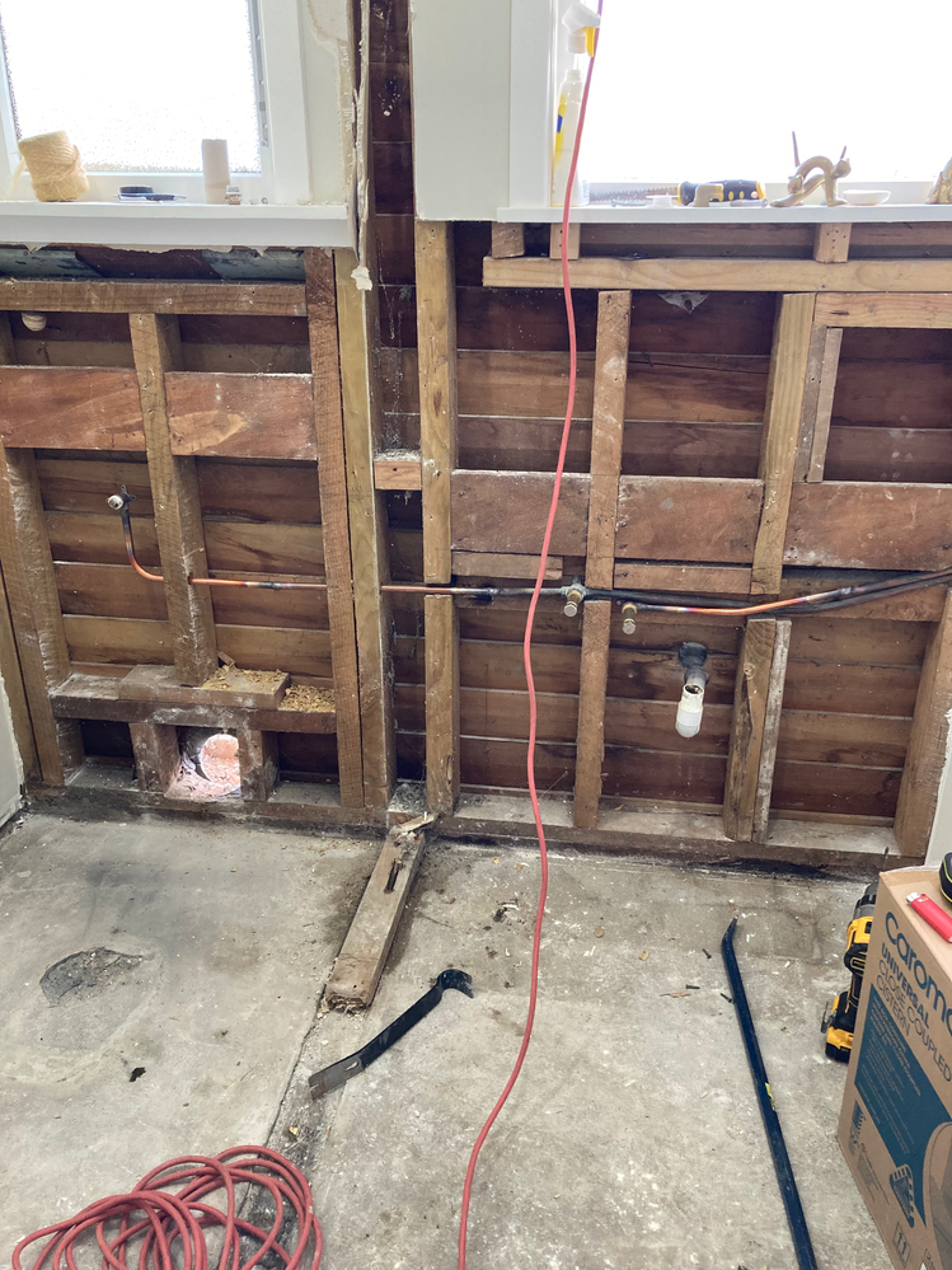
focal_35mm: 28
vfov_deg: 63.5
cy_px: 635
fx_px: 1027
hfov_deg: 49.7
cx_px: 476
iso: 125
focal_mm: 3.99
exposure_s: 1/60
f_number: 1.8
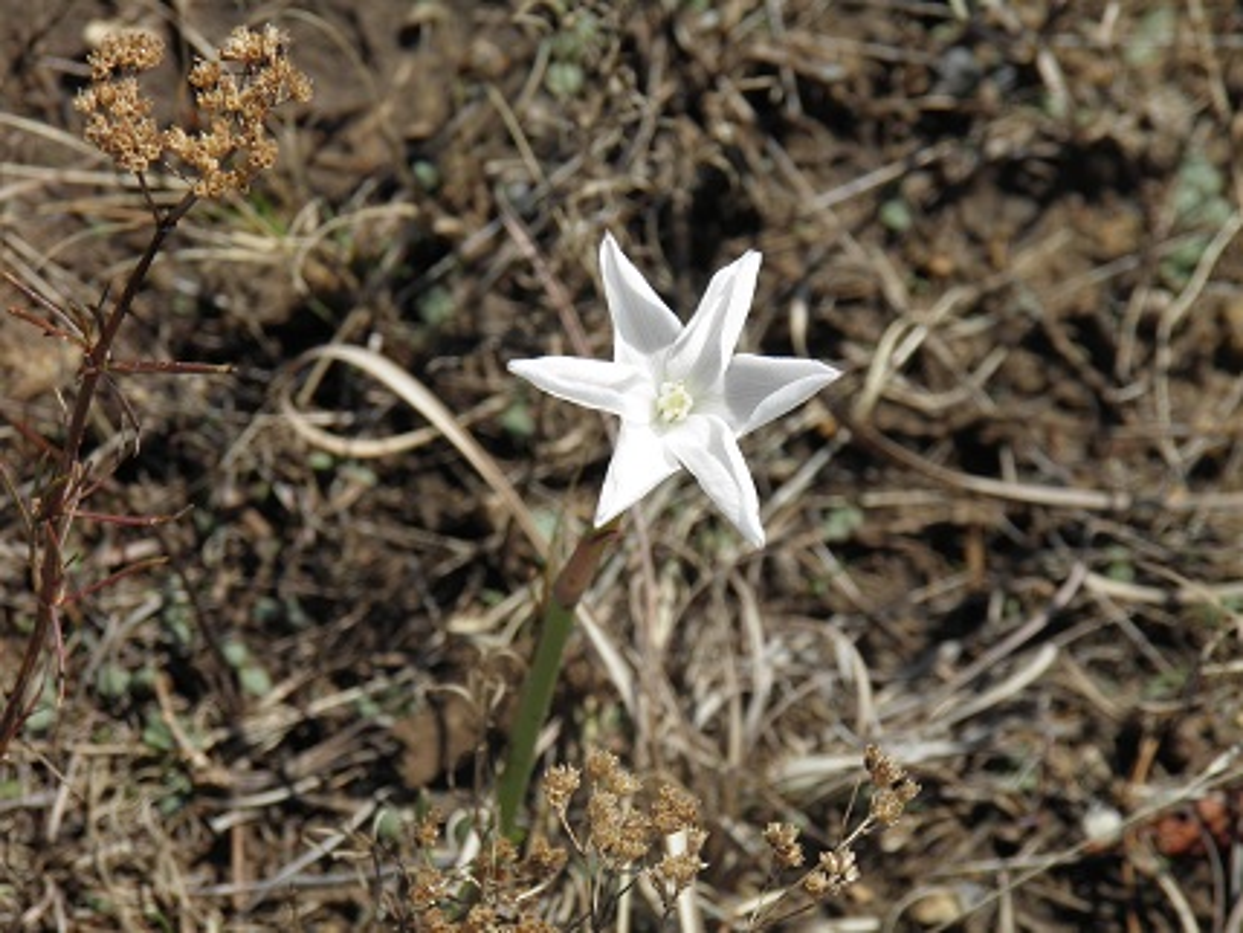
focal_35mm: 204
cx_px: 622
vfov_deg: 7.3
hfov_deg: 9.7
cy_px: 466
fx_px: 7327
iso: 50
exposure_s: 1/400
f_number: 5.8
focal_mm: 36.7
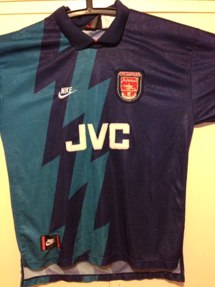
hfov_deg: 42.9
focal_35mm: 33
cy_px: 144
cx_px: 108
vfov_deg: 55.4
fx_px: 273
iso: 400
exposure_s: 1/15
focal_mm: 4.12
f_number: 2.4
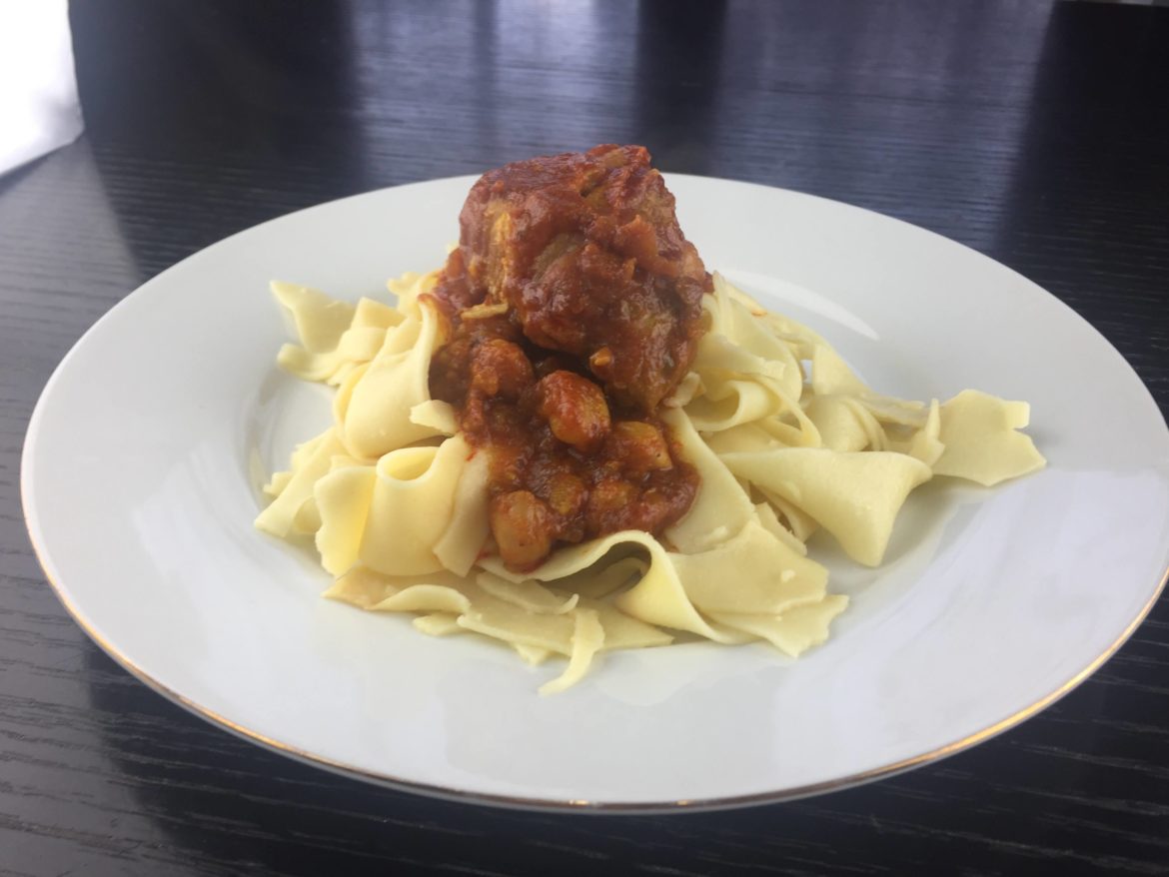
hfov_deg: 61.6
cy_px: 438
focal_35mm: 29
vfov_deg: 48.2
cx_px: 584
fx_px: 980
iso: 40
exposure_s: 1/100
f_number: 2.2
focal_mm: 4.15
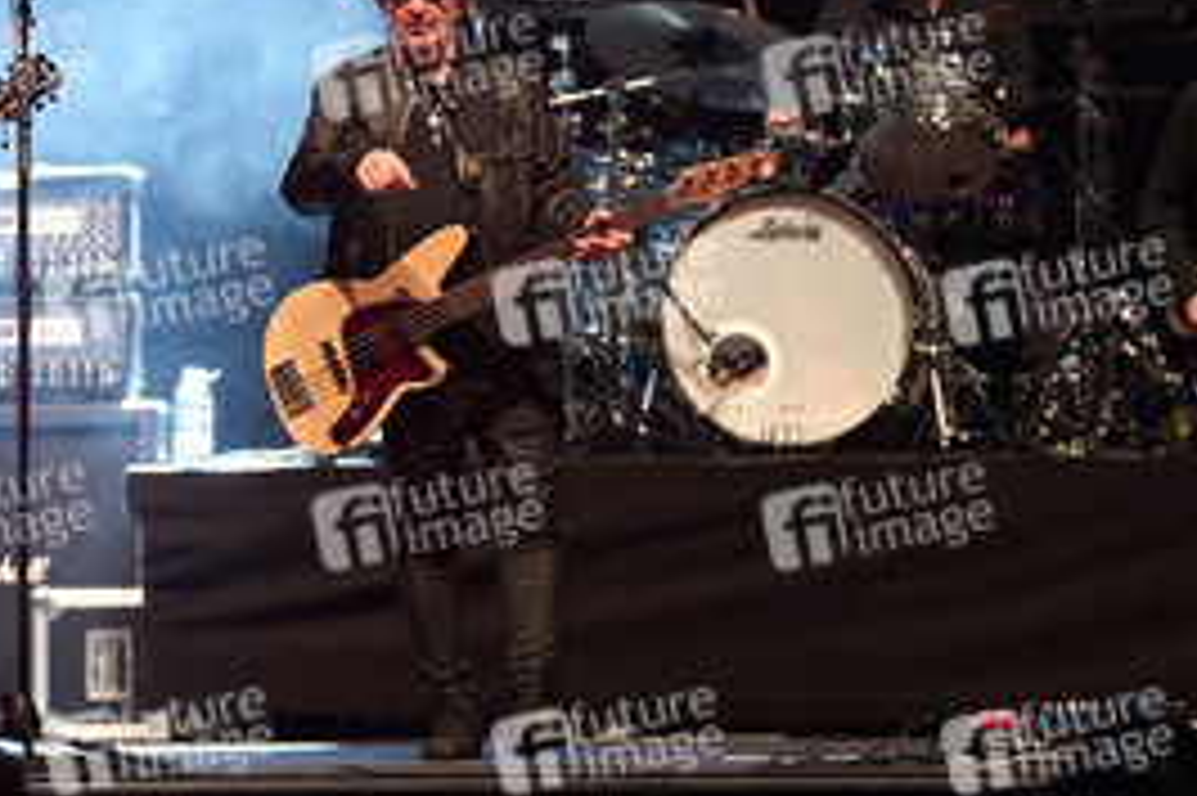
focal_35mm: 407
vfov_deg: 3.4
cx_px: 488
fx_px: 13524
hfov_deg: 5.1
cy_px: 180
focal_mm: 240
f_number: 2.8
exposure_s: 1/160
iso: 1600
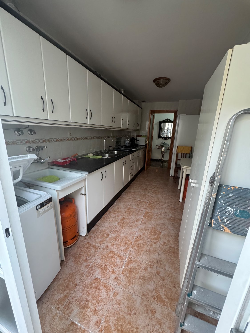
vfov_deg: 102.1
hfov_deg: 85.7
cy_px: 166
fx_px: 135
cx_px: 125
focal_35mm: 14
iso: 320
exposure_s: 1/99
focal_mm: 2.22
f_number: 2.2
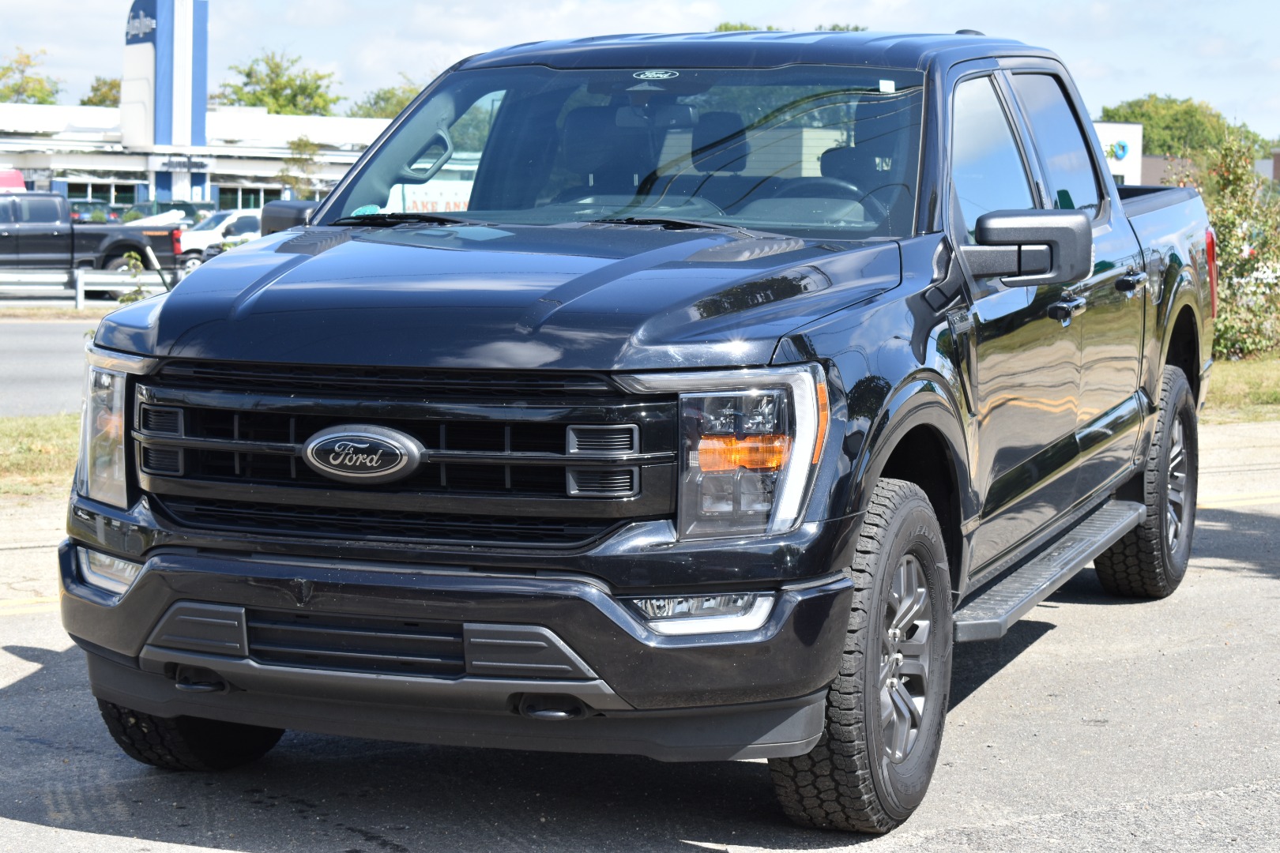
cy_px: 426
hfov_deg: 26.0
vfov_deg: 17.5
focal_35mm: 78
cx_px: 640
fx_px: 2773
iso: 220
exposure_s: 1/250
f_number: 8
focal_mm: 52
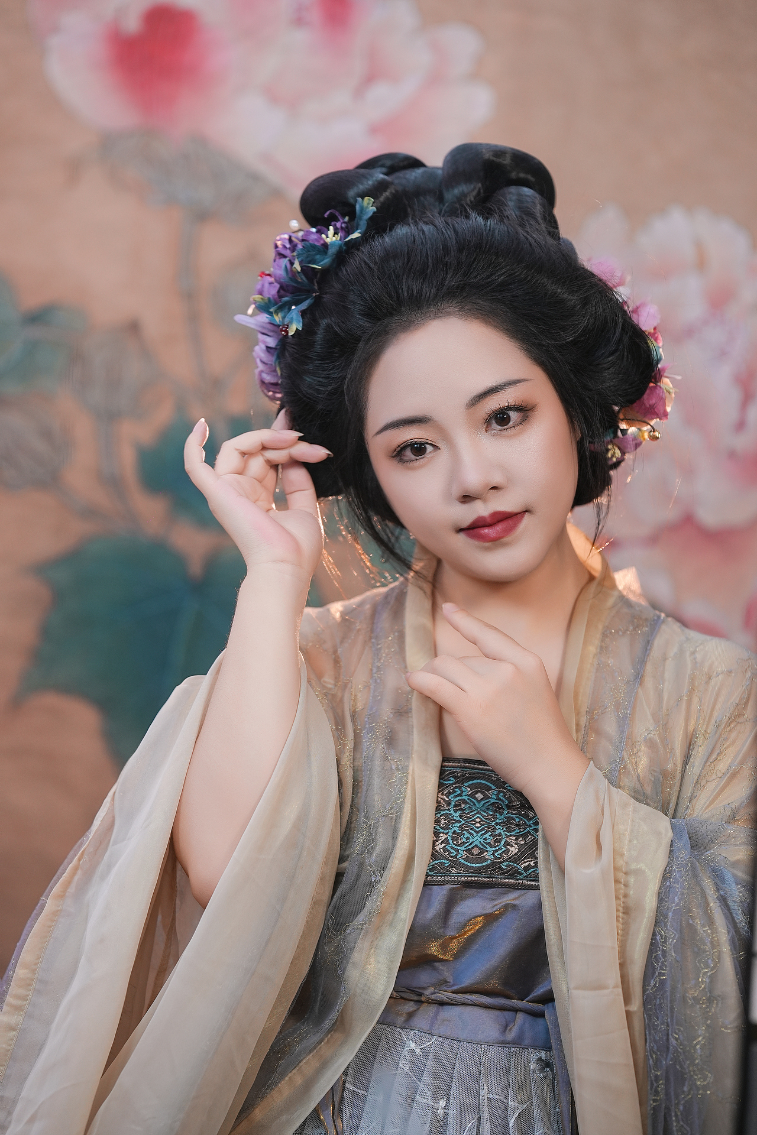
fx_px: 2681
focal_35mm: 85
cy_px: 568
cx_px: 378
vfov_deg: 23.9
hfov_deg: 16.1
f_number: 2.8
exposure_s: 1/125
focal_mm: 85
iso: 640
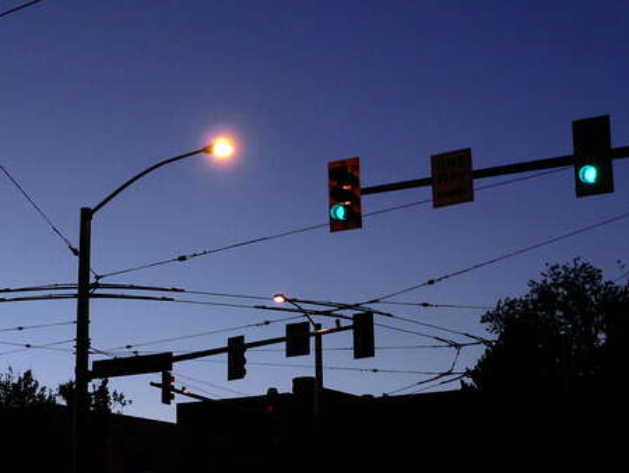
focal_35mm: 64
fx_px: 1164
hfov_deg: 30.2
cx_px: 348
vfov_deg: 22.9
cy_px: 274
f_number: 2.8
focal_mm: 6
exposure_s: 1/80
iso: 100
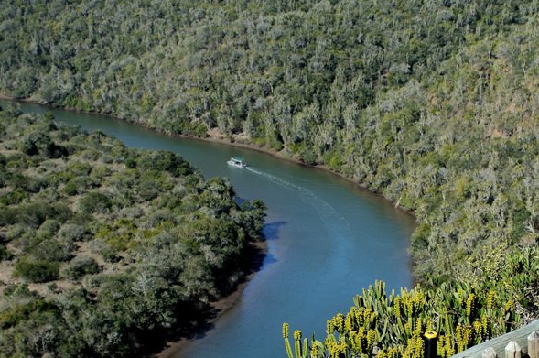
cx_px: 383
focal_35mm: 73
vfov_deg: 18.5
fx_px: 1091
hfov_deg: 27.5
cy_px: 261
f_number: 9
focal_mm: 28
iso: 200
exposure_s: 1/160
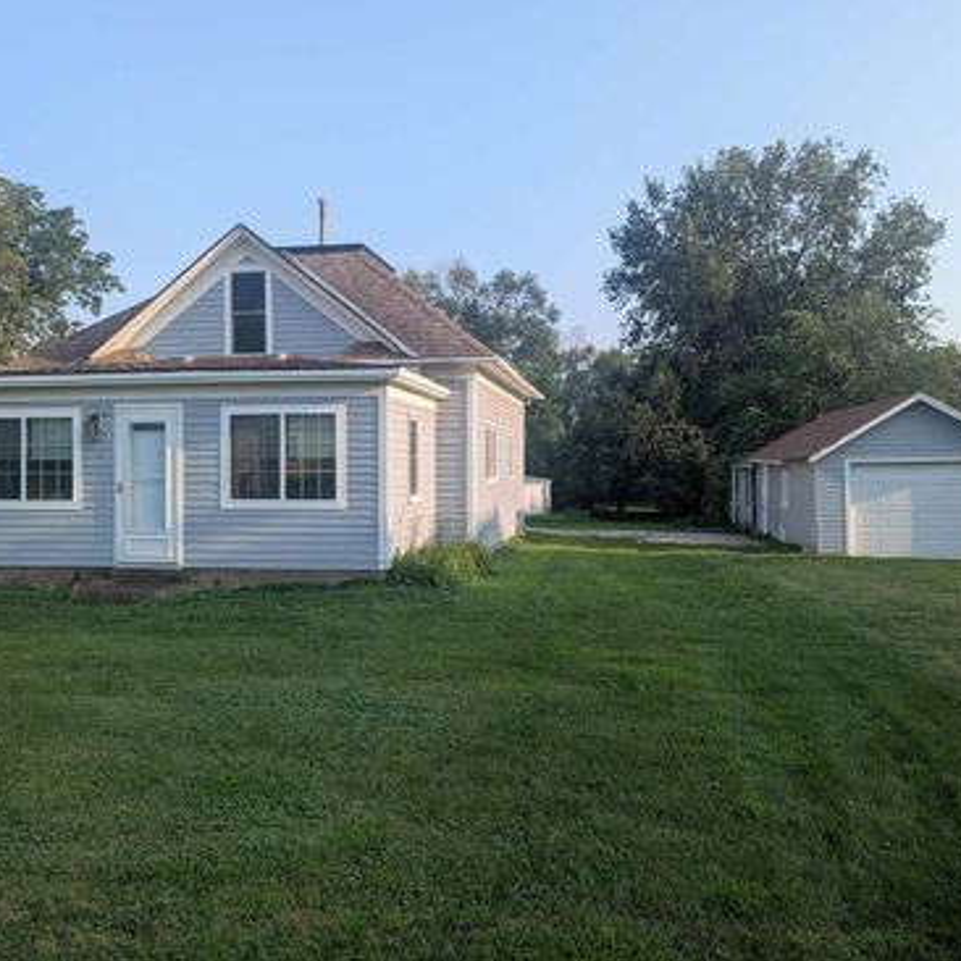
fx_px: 911
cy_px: 470
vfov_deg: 55.6
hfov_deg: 55.6
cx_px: 475
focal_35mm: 29
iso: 46
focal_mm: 6.81
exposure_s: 1/820
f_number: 1.85
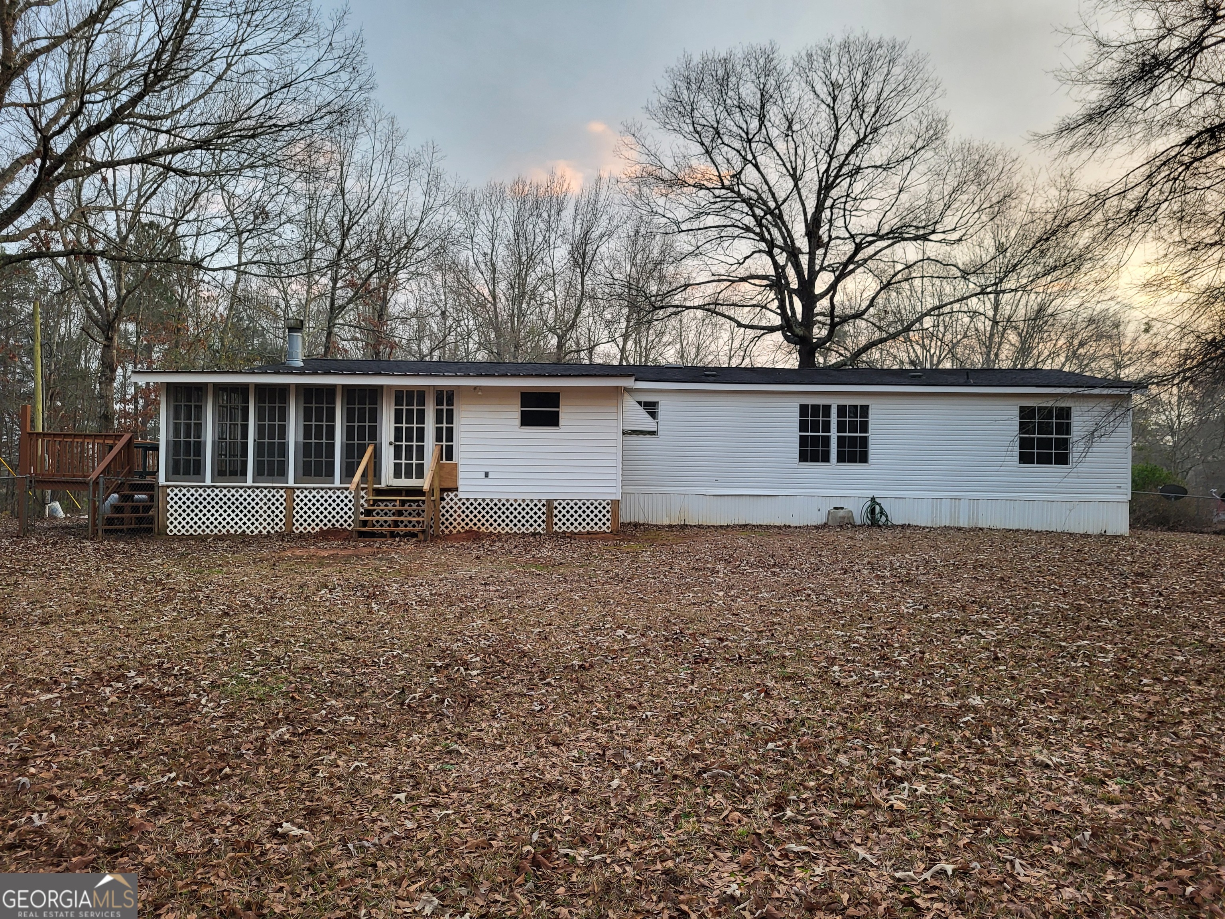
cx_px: 612
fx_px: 920
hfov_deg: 67.3
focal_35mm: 26
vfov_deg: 53.1
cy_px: 460
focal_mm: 5.4
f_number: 1.8
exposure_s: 1/120
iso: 80
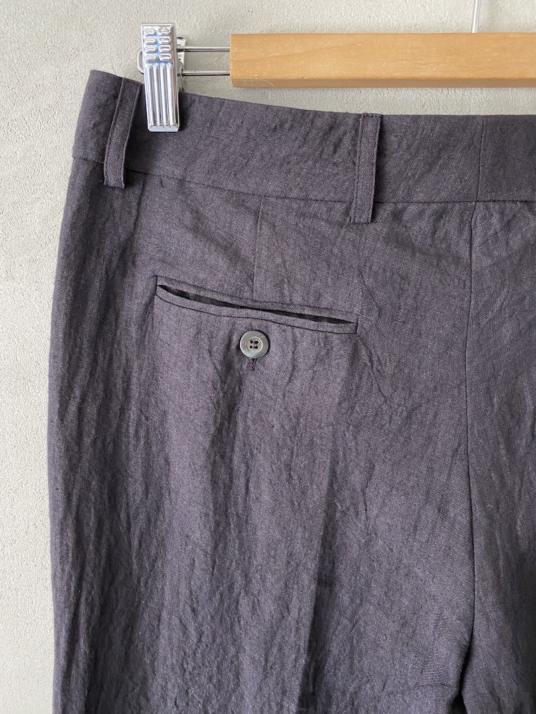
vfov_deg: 67.3
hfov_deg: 53.1
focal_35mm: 26
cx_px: 268
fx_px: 537
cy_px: 357
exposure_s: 1/60
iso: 160
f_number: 1.8
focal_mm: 4.25
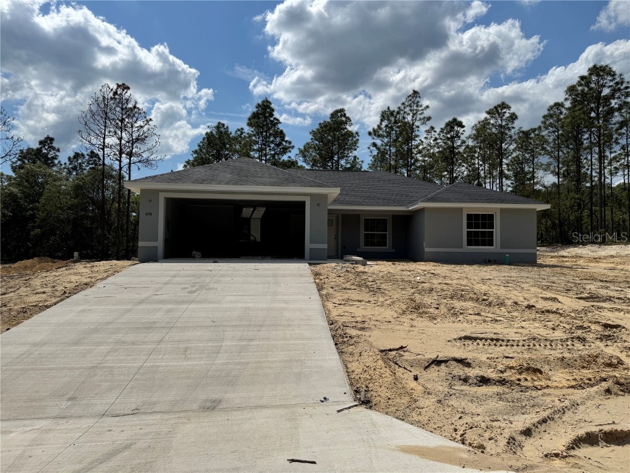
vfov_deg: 56.8
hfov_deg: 71.6
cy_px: 236
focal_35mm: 24
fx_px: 437
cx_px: 315
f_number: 1.78
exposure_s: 1/12346
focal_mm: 6.76
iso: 64
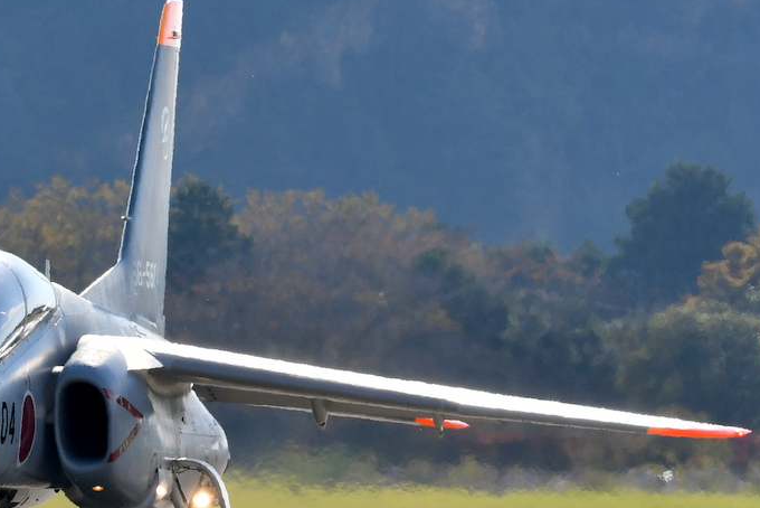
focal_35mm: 582
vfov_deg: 2.4
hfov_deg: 3.5
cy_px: 348
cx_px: 102
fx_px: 12291
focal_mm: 220
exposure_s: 1/800
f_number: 8
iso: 160
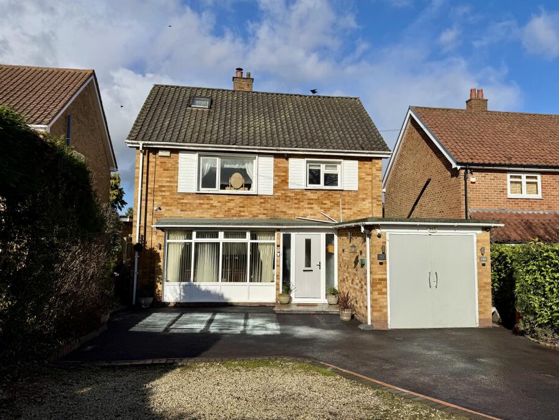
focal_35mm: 27
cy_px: 201
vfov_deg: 51.4
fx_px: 436
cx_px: 308
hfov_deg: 65.2
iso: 80
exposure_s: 1/9009
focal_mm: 6.76
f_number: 1.78
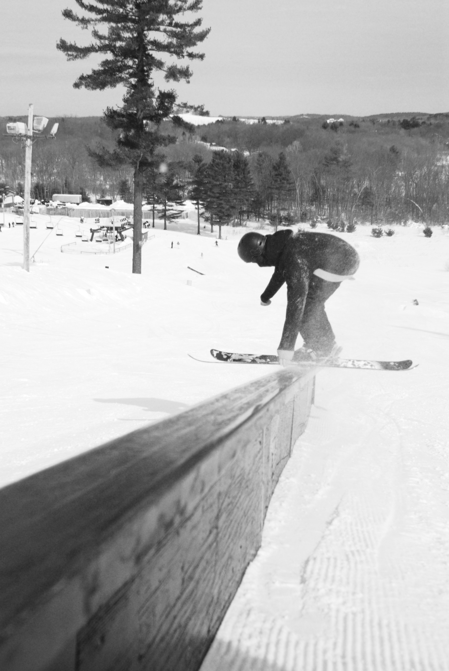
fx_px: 672
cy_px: 336
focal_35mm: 36
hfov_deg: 37.0
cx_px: 224
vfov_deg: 53.1
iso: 400
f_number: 5
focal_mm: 24
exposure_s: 1/2000
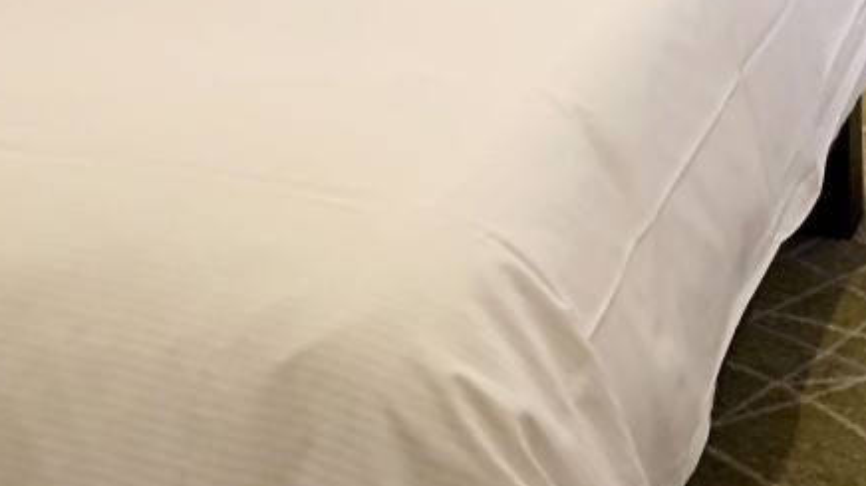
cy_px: -369
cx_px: 912
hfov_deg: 25.5
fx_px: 1791
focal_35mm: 78
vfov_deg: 13.9
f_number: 1.8
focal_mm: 4.25
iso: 250
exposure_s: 1/40
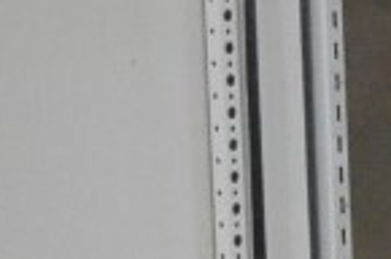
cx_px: 1234
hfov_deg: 7.2
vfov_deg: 5.4
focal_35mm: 248
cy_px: 534
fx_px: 2688
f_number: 7.1
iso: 6400
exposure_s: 1/200
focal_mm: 22
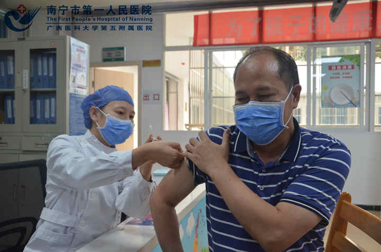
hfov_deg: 53.2
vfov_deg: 36.7
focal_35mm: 36
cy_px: 126
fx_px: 380
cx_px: 190
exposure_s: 1/125
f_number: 5.6
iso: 1600
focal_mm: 24
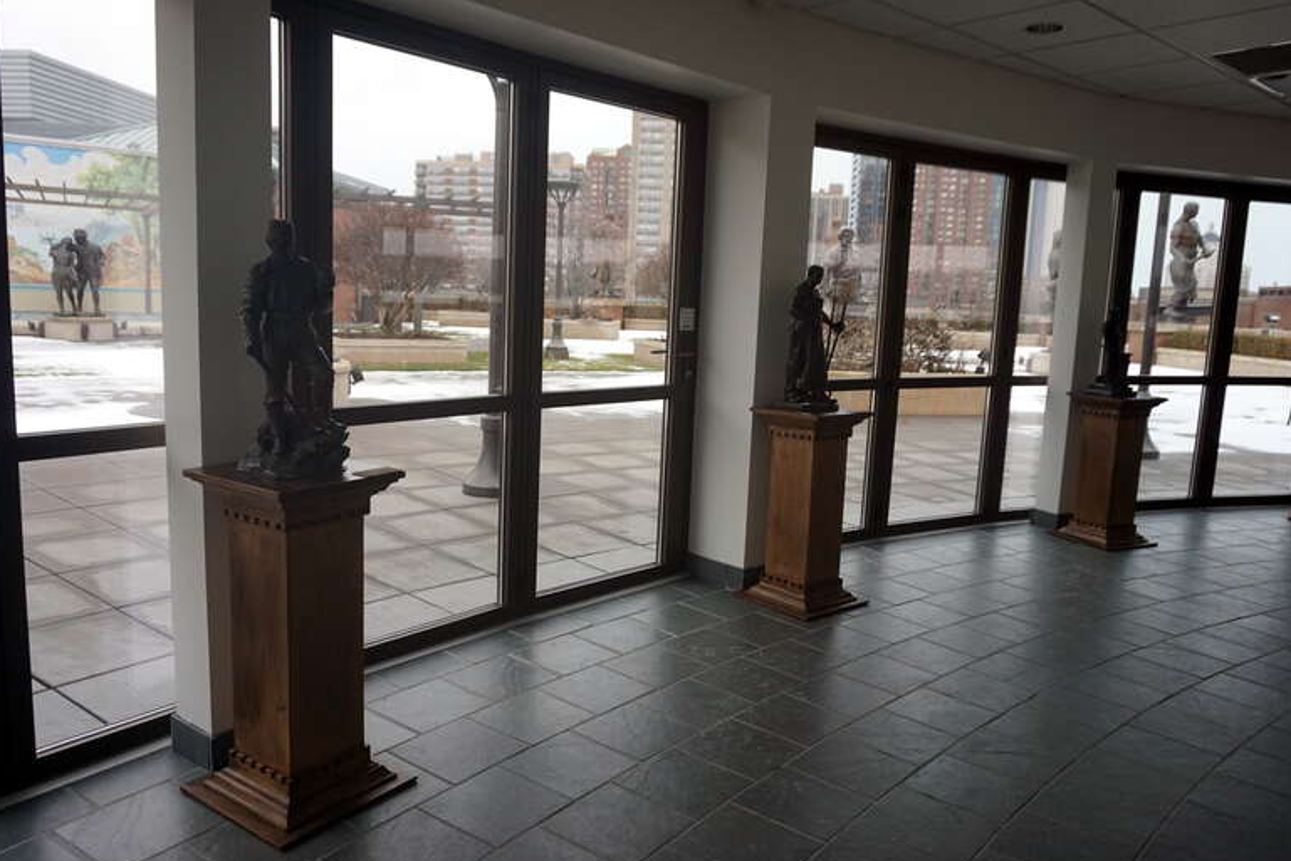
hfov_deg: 68.3
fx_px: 951
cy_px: 432
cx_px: 623
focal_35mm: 27
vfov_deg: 48.7
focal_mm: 17
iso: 320
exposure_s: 1/60
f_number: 4
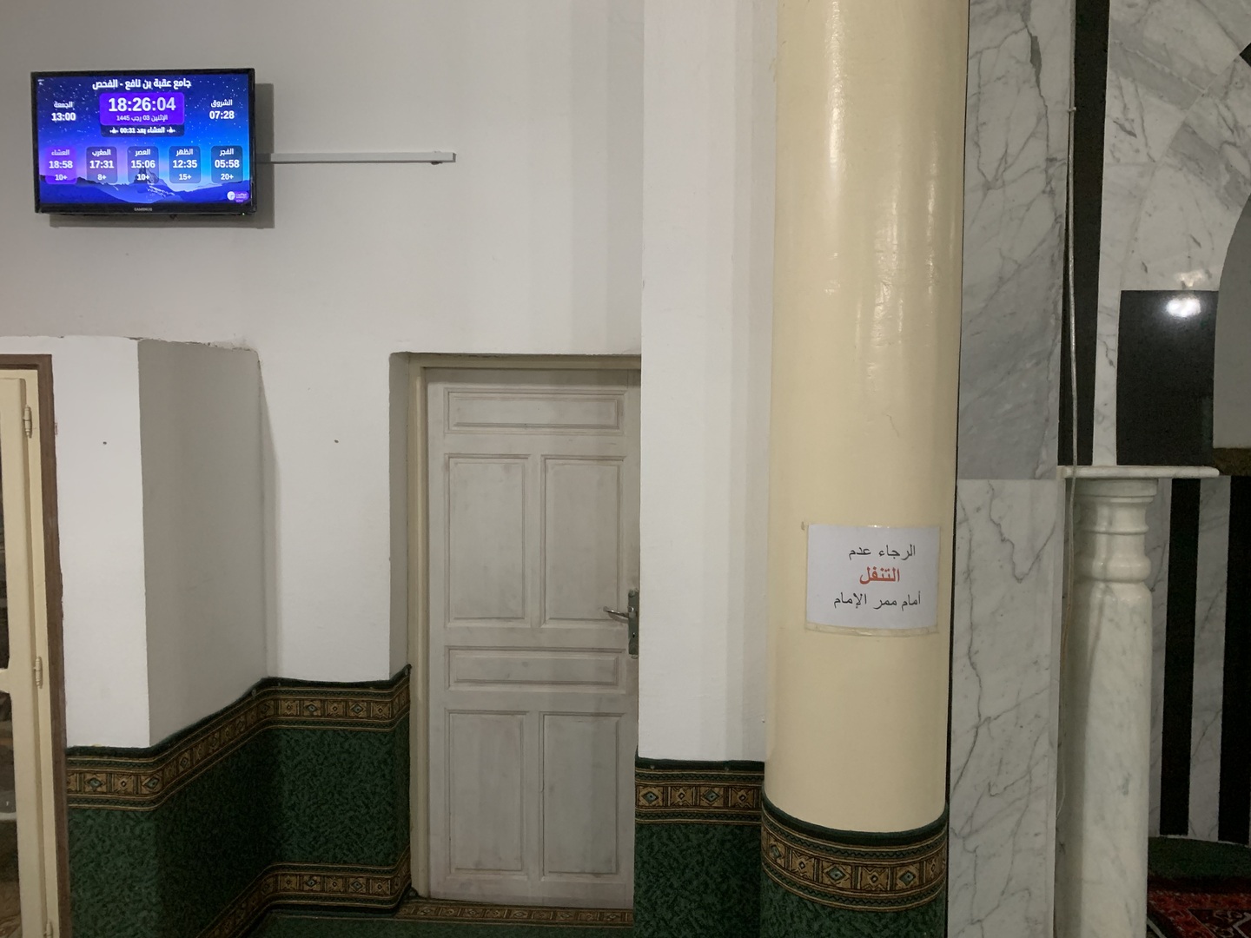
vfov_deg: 53.1
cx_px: 626
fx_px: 940
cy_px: 469
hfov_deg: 67.3
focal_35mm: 26
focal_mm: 4.25
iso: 320
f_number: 1.8
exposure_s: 1/33
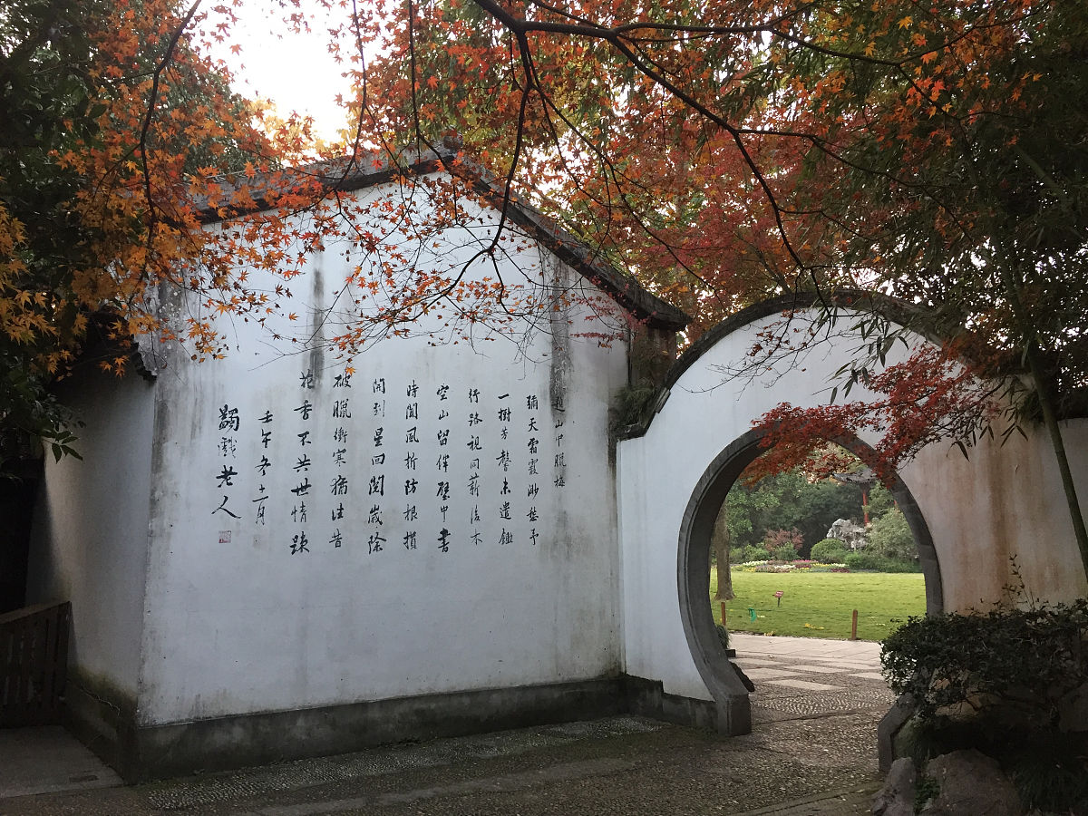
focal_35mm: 29
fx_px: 911
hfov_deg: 61.7
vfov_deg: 48.2
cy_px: 408
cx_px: 544
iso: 64
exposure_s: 1/33
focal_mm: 4.15
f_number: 2.2
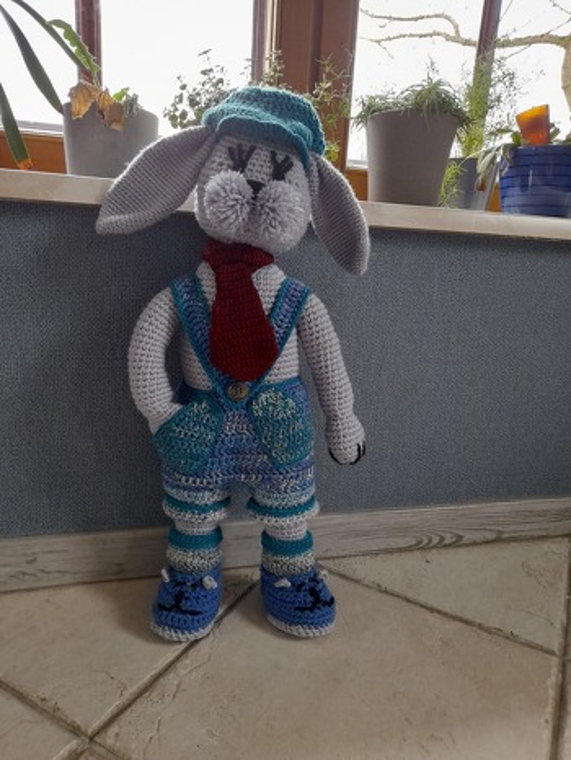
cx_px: 286
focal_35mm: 25
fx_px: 549
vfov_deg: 69.4
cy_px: 380
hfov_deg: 54.9
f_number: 2
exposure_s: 1/50
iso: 320
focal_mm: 4.6
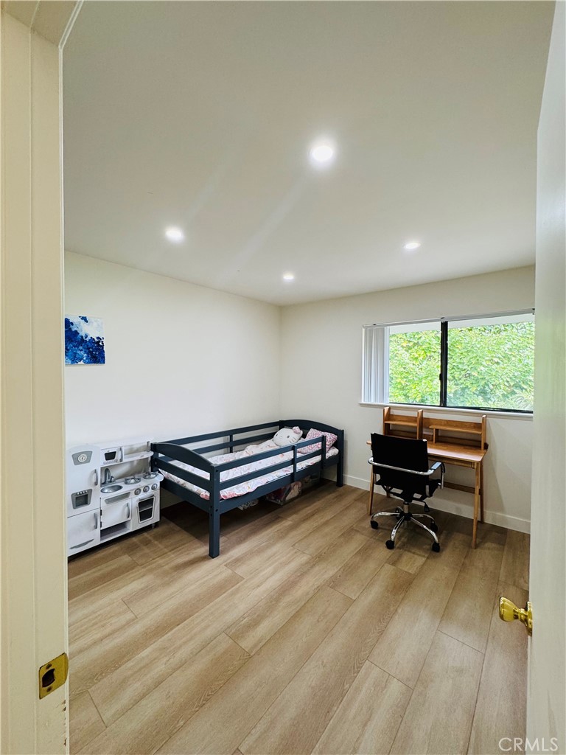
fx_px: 305
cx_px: 283
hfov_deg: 85.7
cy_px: 378
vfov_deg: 102.1
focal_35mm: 14
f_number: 2.2
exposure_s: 1/120
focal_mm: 2.22
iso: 160
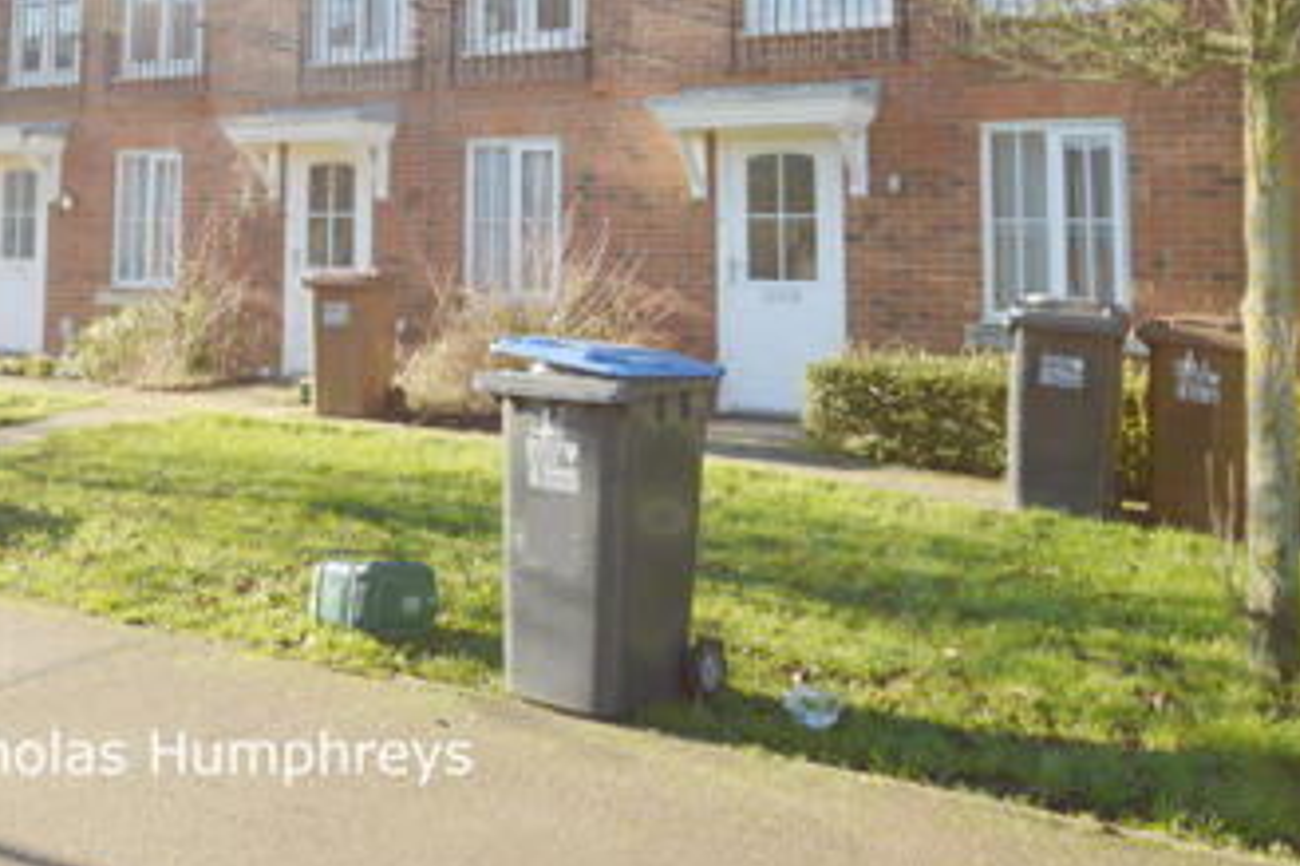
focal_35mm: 38
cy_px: 79
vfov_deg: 33.1
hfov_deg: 50.3
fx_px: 1371
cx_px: 490
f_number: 11
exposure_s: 1/400
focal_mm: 13
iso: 400
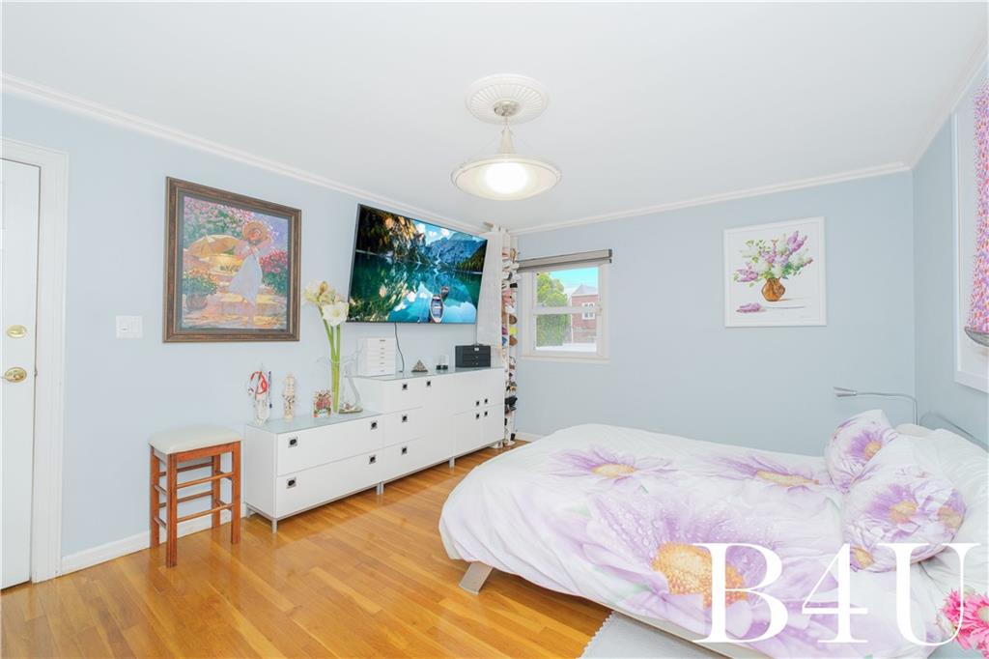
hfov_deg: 100.4
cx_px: 494
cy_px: 330
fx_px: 412
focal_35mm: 15
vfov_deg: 77.3
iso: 800
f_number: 8
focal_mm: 10
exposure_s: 1/60
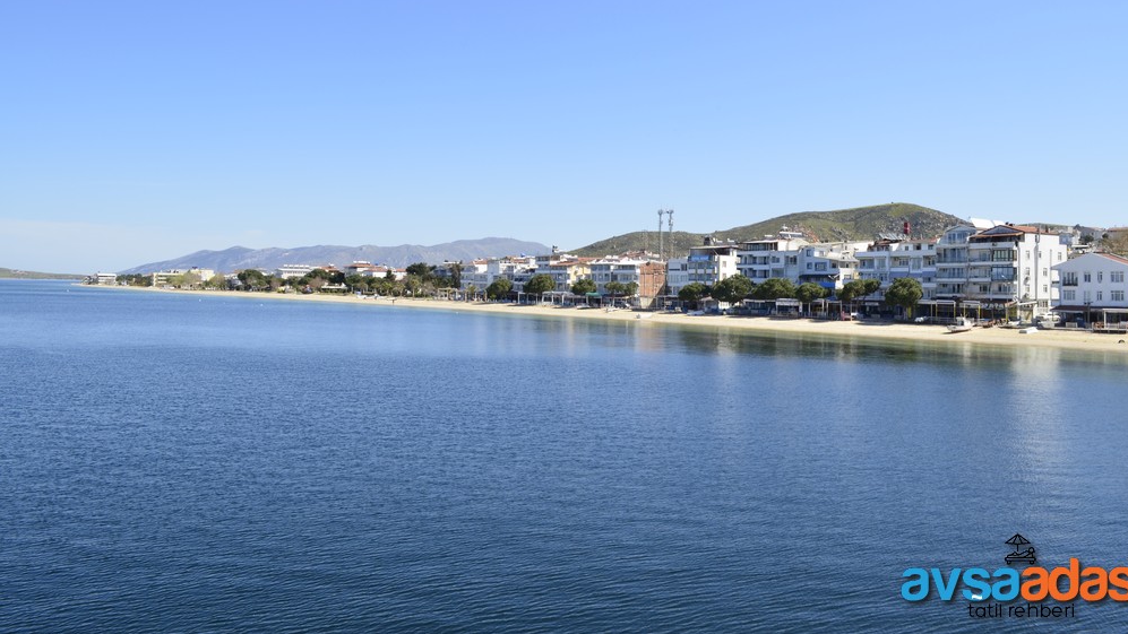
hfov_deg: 66.1
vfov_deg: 40.0
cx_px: 578
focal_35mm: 29
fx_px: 867
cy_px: 252
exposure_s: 1/125
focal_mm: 18
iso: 180
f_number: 11
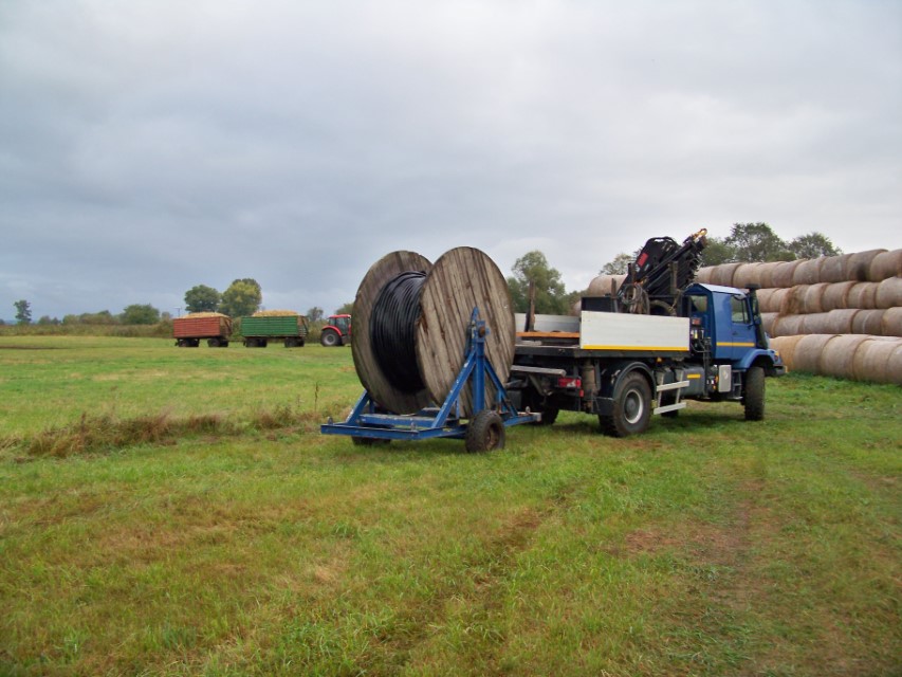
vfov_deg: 43.0
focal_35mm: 33
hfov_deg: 55.3
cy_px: 338
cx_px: 451
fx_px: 860
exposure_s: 1/320
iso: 125
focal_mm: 5.85
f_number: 2.8
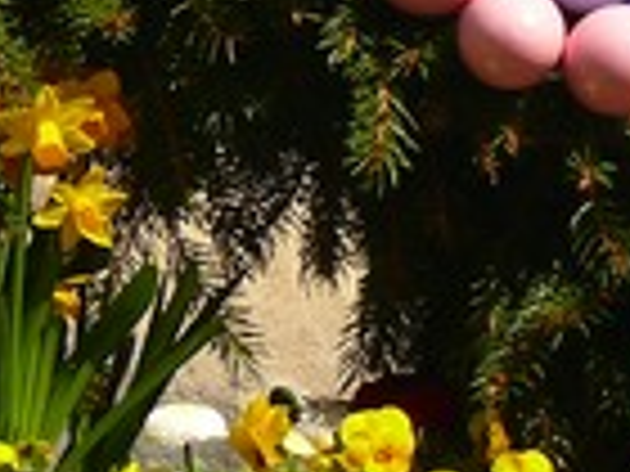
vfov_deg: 2.8
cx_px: -279
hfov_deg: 3.7
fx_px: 9773
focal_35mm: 537
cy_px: 126
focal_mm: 21.2
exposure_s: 1/250
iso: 100
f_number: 4.5
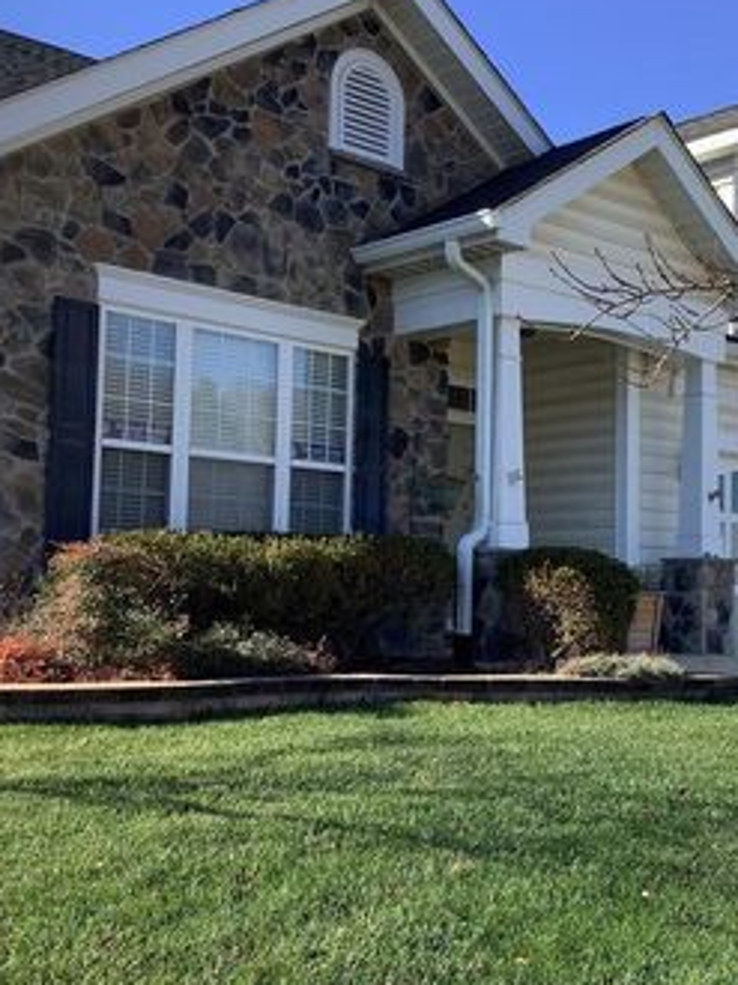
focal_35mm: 47
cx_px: 529
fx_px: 1338
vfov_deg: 40.4
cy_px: 521
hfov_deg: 30.5
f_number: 2.4
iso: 25
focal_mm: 3.3
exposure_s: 1/536
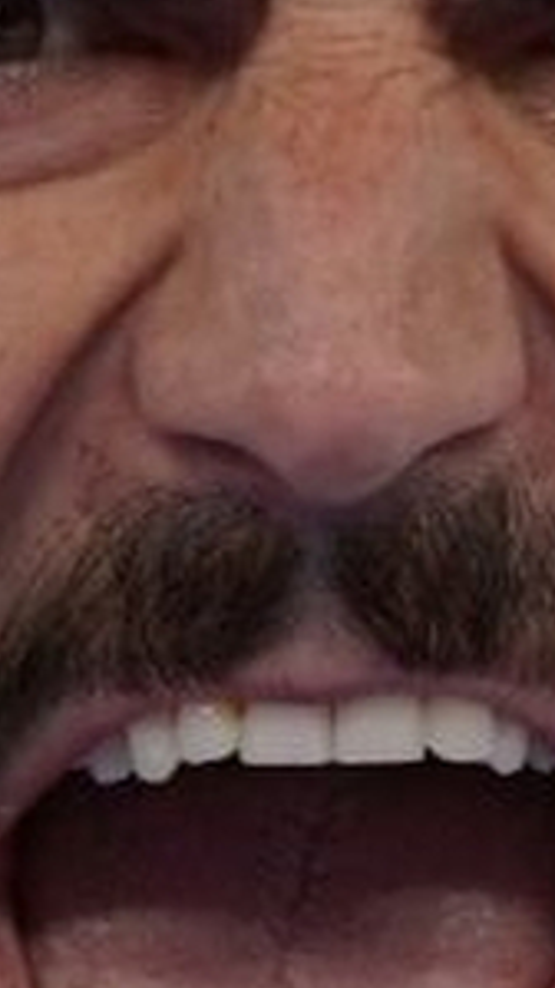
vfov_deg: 0.4
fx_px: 137757
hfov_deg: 0.2
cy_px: 1100
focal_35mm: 5261
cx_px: 496
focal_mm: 400
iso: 400
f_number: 2.8
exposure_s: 1/320
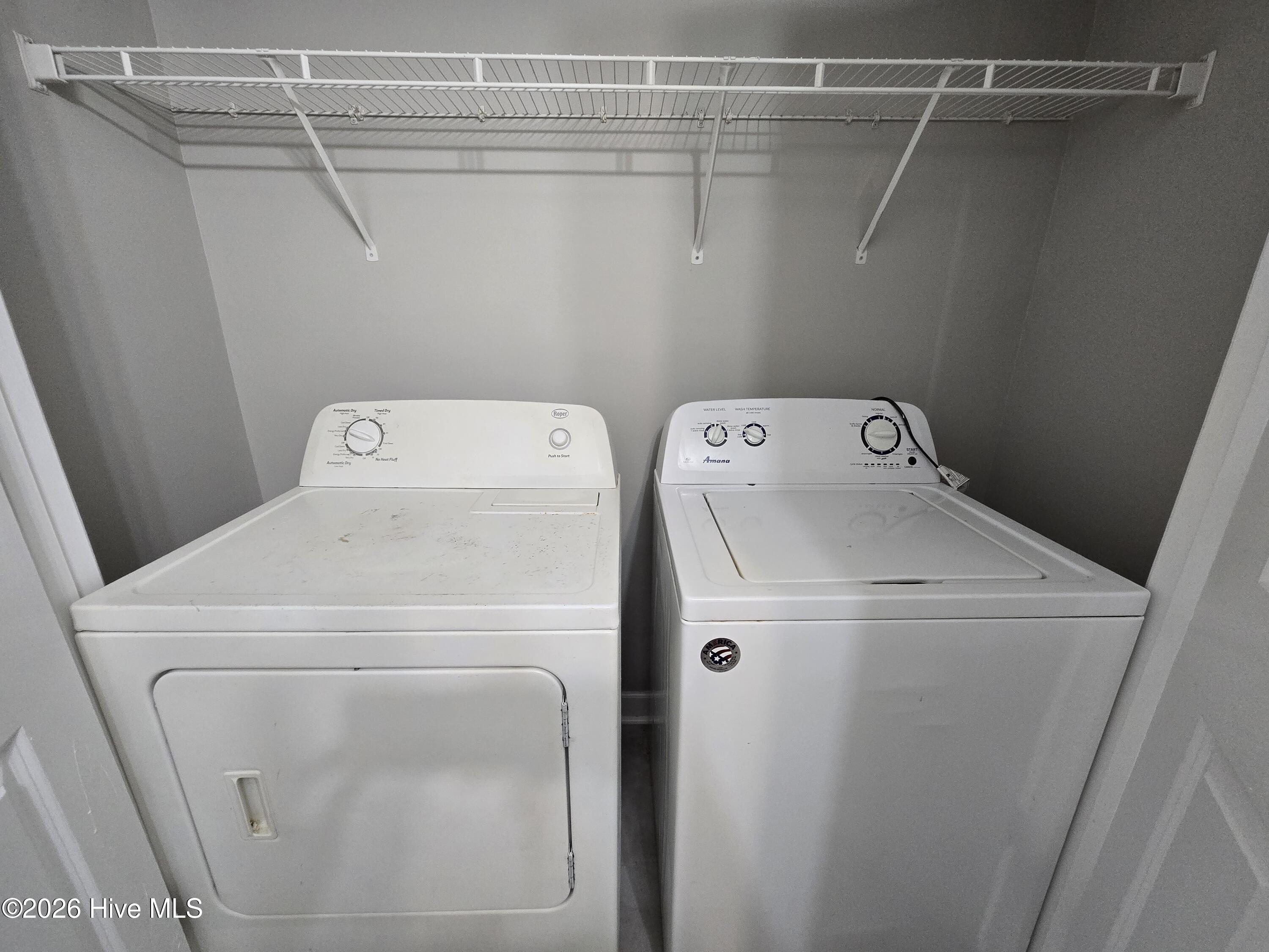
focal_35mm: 13
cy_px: 476
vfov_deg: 89.9
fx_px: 477
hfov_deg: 106.2
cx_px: 634
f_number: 2.2
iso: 320
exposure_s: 1/60
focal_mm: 2.2
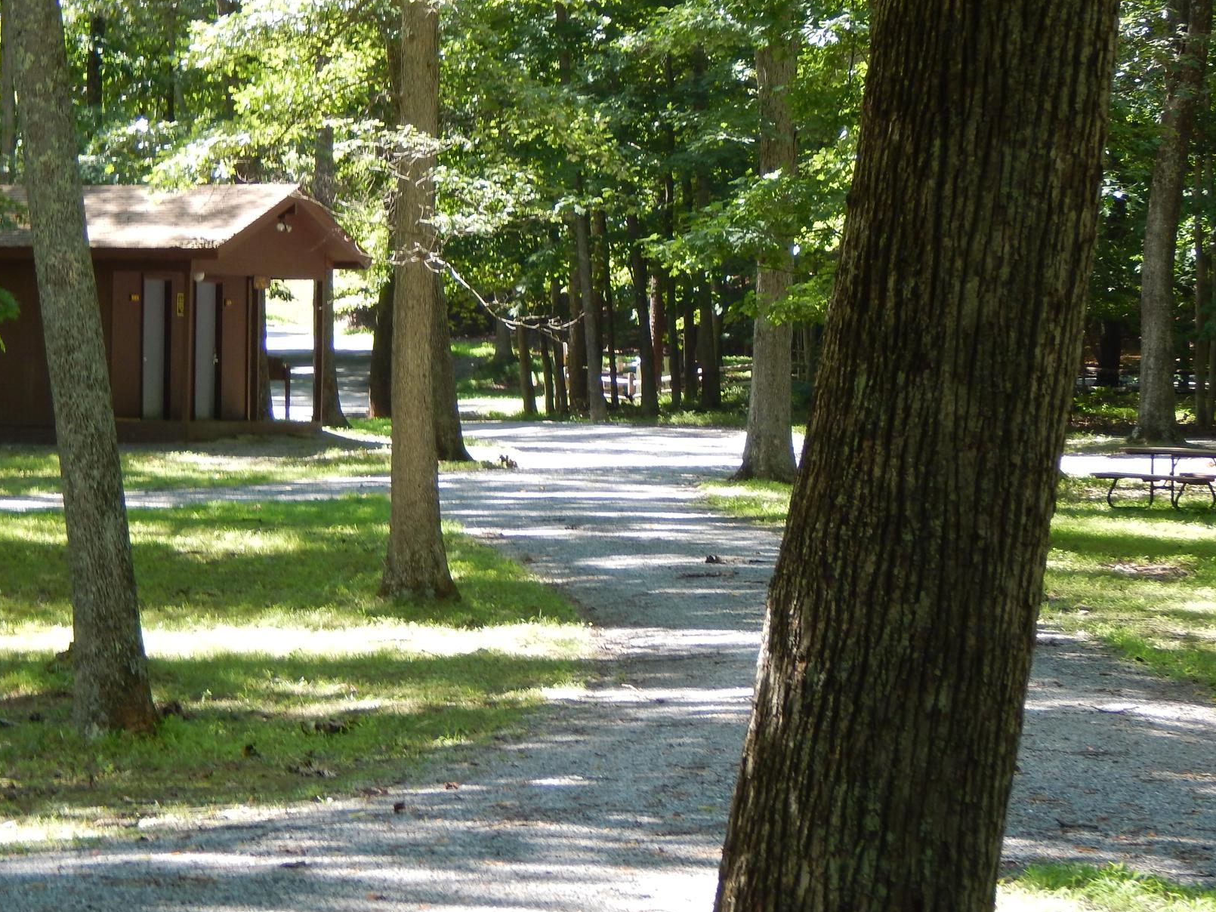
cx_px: 637
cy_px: 504
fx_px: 5094
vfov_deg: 10.2
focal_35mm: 145
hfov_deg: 13.6
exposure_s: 1/80
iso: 125
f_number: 4.6
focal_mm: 20.5
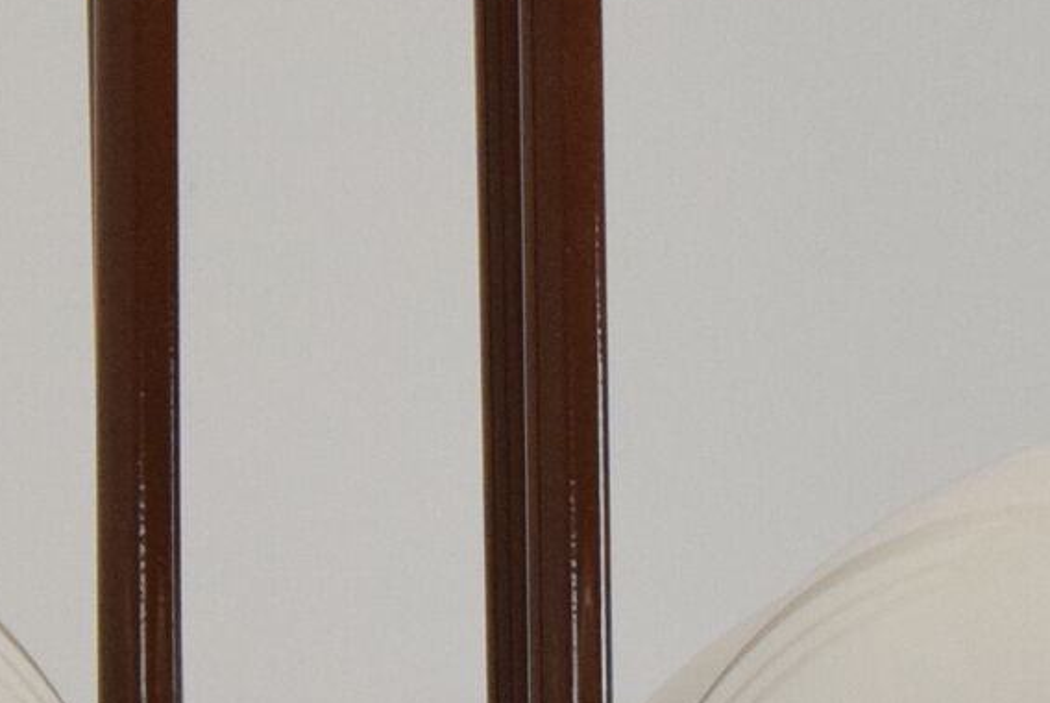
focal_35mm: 277
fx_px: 8077
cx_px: 327
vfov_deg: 5.0
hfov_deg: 7.4
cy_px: 579
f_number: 9
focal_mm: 35
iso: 1600
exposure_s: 1/320
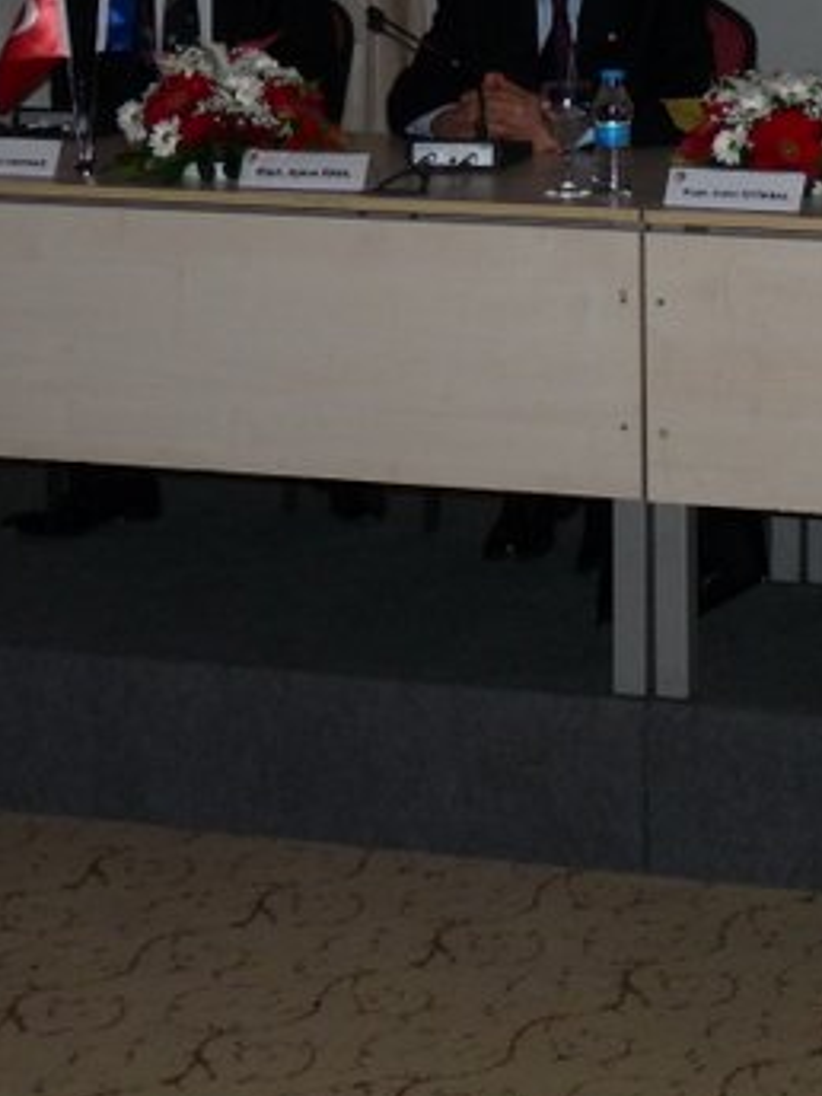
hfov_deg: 13.4
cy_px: 162
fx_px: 3388
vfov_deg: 18.2
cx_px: 991
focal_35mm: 107
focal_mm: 8.2
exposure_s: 1/125
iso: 200
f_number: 3.2
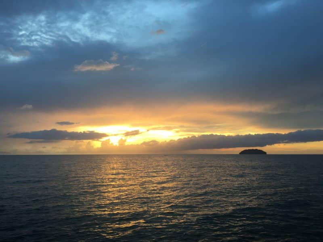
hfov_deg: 61.7
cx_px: 162
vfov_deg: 48.2
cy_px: 121
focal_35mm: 29
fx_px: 271
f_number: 2.2
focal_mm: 4.15
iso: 32
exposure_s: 1/50
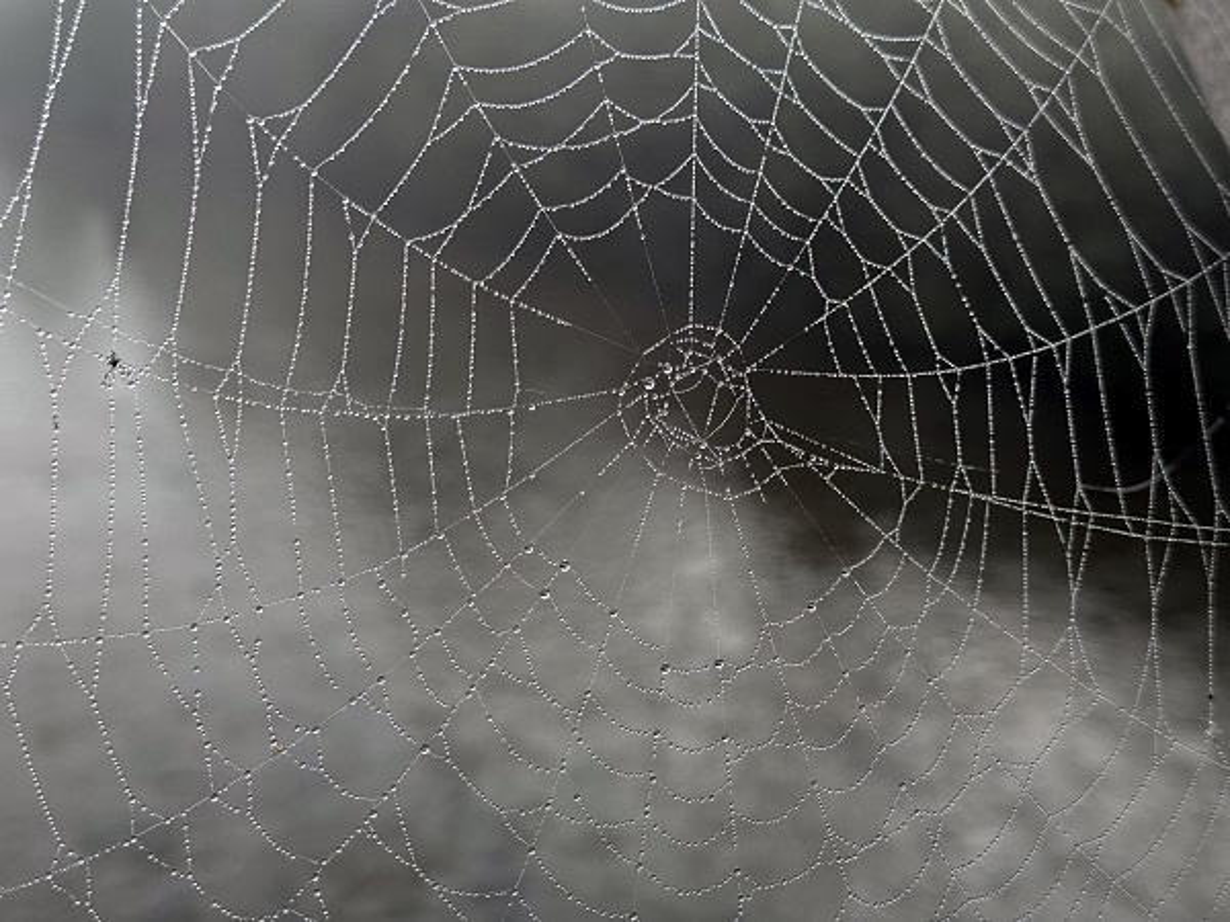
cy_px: 461
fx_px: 1706
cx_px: 615
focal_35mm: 48
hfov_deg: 39.7
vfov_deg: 30.3
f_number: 1.78
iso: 64
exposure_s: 1/980
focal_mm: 6.76
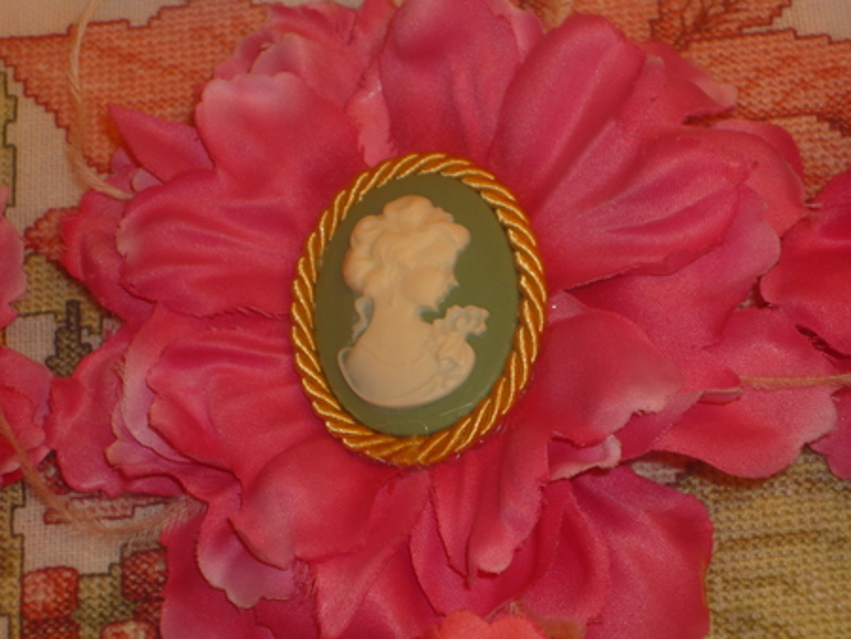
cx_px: 426
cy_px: 320
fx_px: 2952
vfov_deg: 12.4
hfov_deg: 16.4
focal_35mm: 120
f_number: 5.8
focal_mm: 20.8
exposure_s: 1/8
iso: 100
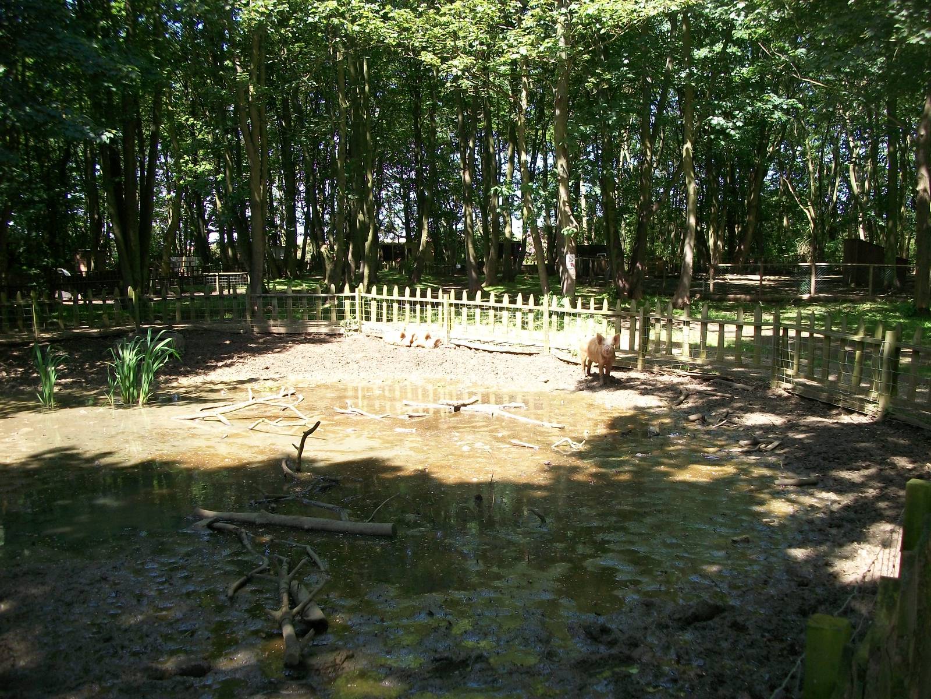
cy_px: 350
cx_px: 466
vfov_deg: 44.2
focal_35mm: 32
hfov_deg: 56.8
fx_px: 861
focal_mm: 5.7
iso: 80
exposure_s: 1/200
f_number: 2.9
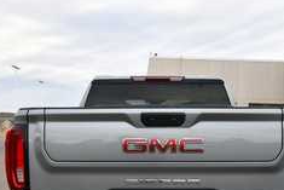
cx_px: 147
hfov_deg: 38.9
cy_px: 156
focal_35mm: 51
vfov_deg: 26.0
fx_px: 403
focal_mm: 20
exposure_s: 1/250
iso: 320
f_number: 5.6
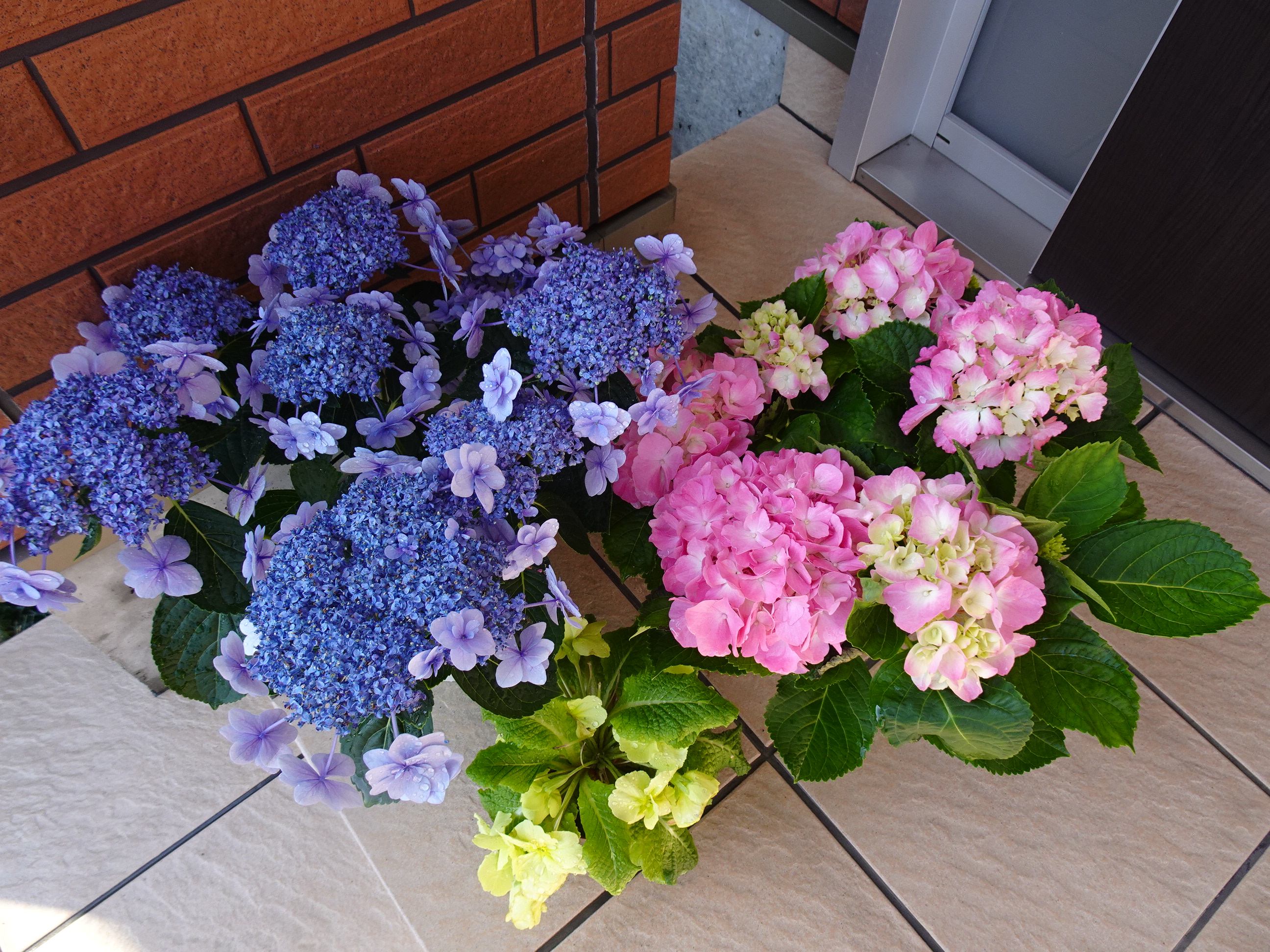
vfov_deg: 56.8
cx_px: 635
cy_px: 476
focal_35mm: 24
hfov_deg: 71.6
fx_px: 881
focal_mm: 4.25
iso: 80
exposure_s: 1/80
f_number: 3.5
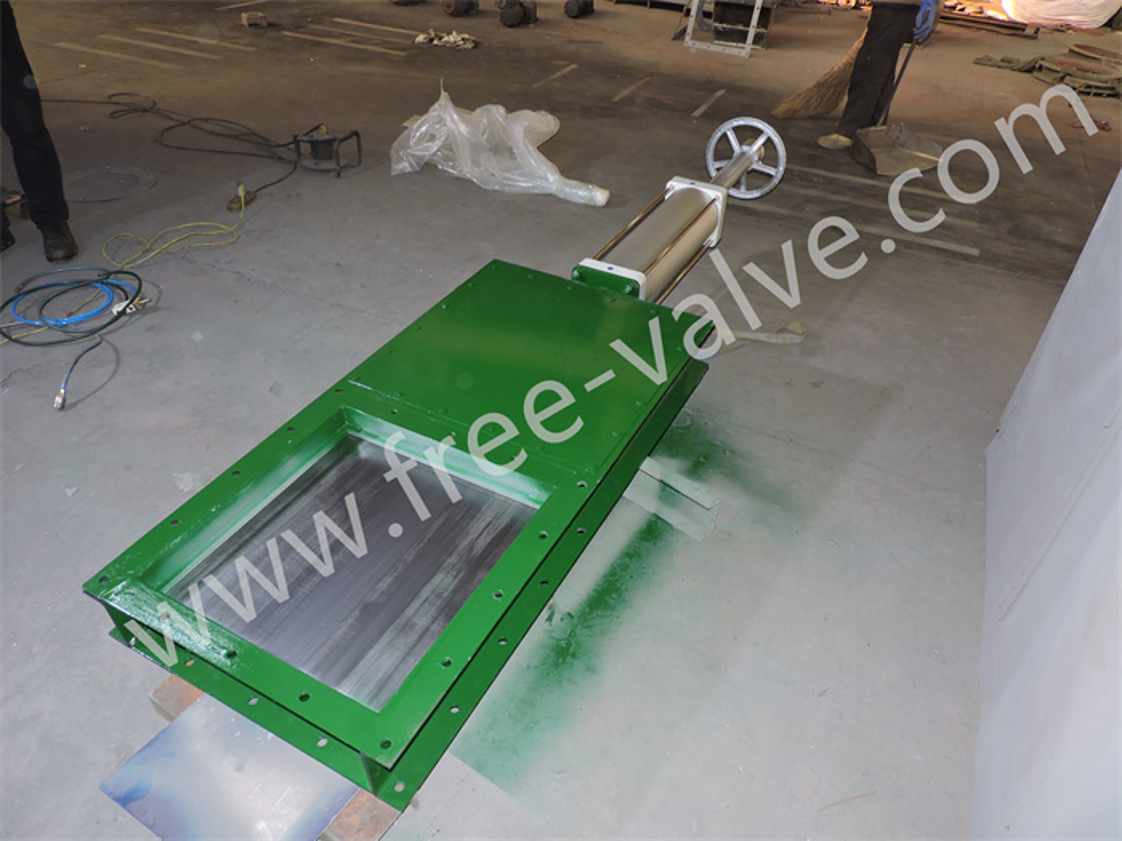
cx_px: 561
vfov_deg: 56.8
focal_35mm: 24
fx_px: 778
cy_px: 420
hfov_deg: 71.6
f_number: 3
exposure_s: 1/30
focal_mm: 4.3
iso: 200
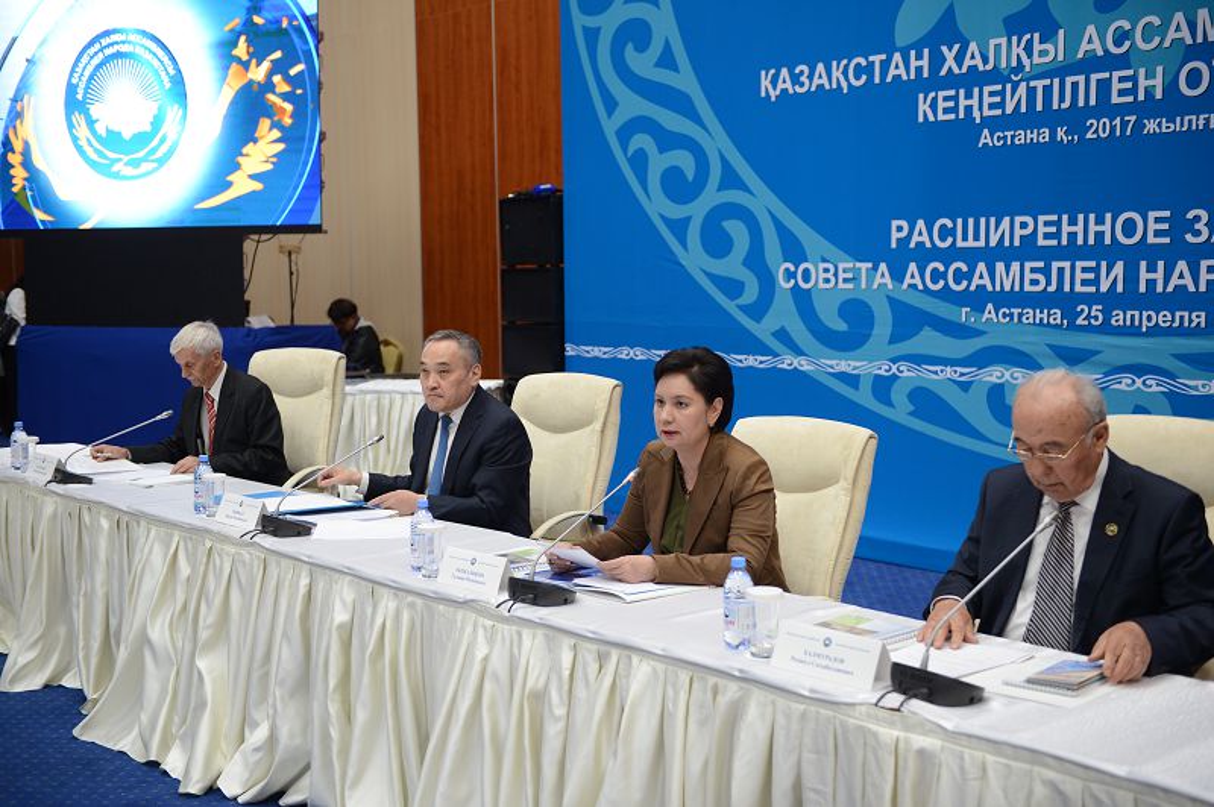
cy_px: 404
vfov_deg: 28.0
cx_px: 607
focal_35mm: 48
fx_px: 1617
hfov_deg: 41.1
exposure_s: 1/125
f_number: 3.2
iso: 1600
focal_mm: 48
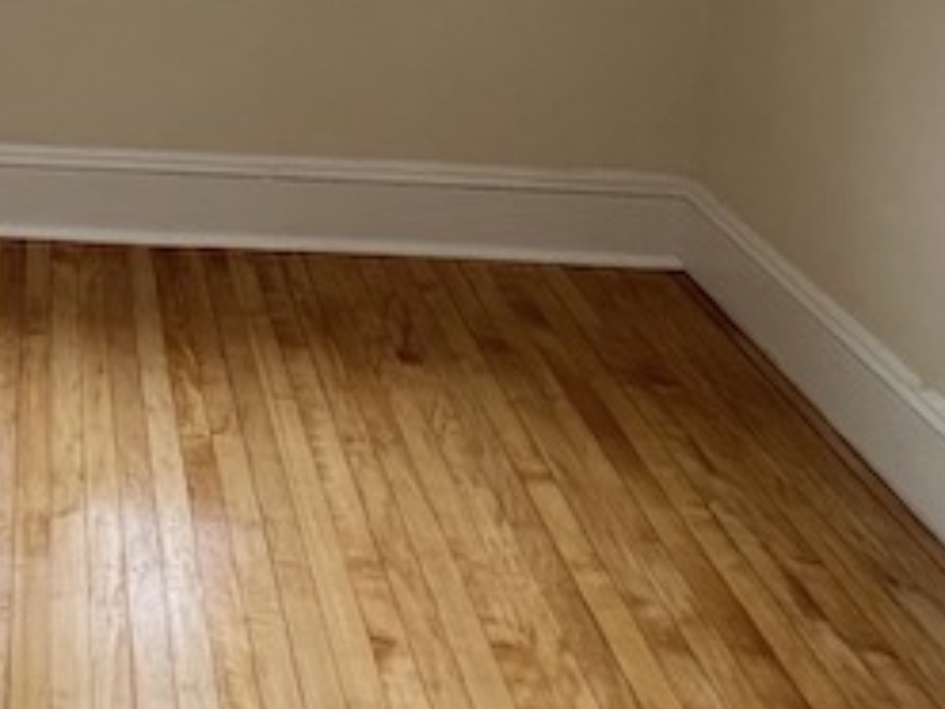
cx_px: -65
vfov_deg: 28.1
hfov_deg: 38.1
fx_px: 1147
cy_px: -221
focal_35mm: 42
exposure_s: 1/120
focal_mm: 1.57
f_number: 1.8
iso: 80
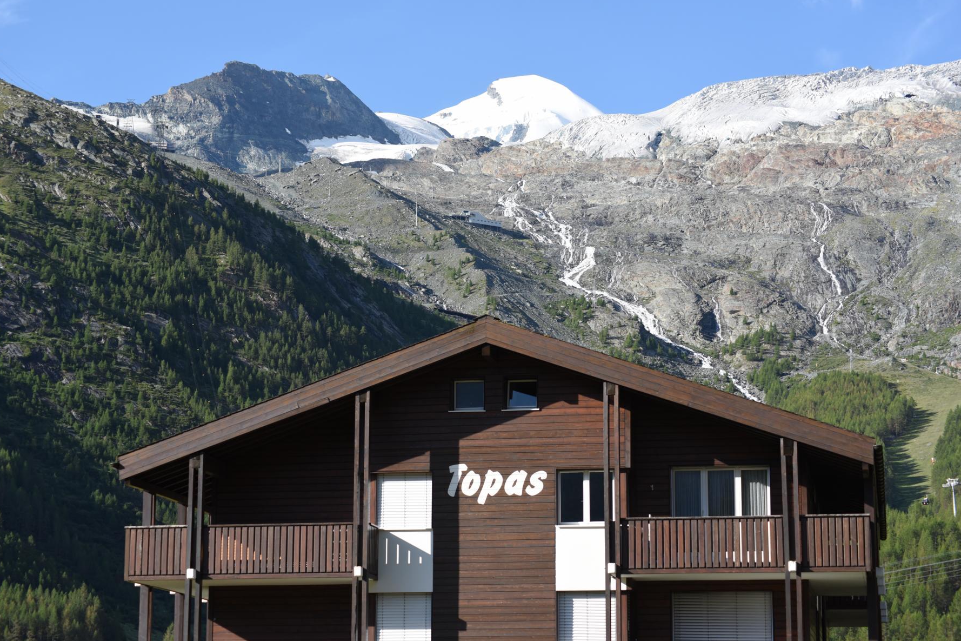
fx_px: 2295
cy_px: 319
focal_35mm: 86
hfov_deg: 23.6
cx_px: 480
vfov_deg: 15.9
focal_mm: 85
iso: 400
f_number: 7.1
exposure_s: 1/1000
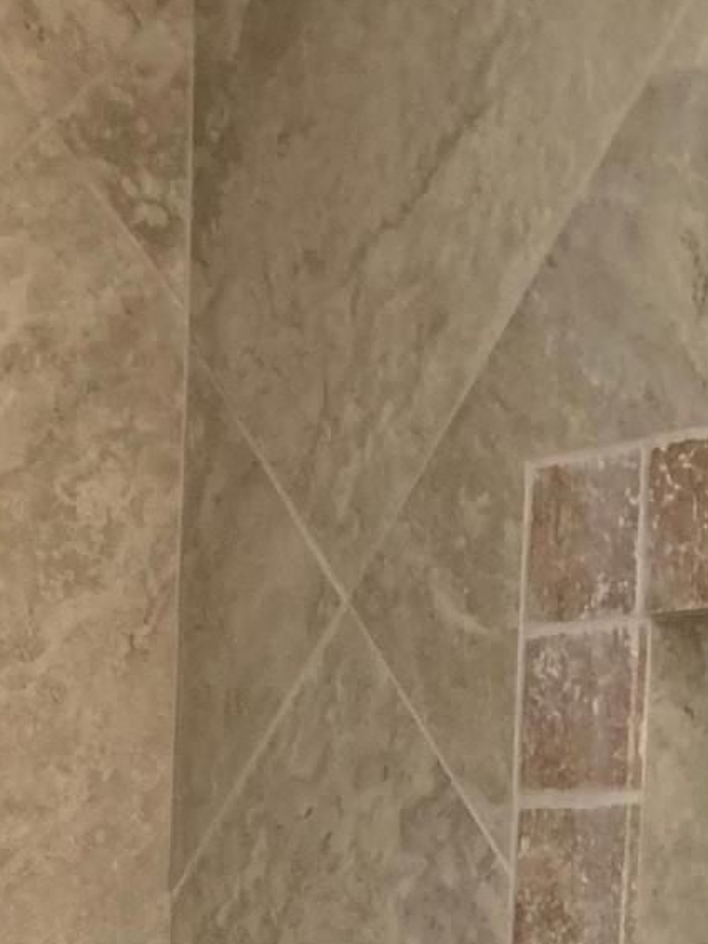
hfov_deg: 15.6
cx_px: -100
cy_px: 1049
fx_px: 2508
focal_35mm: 92
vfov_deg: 20.3
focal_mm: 4.25
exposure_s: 1/30
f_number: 1.8
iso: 640
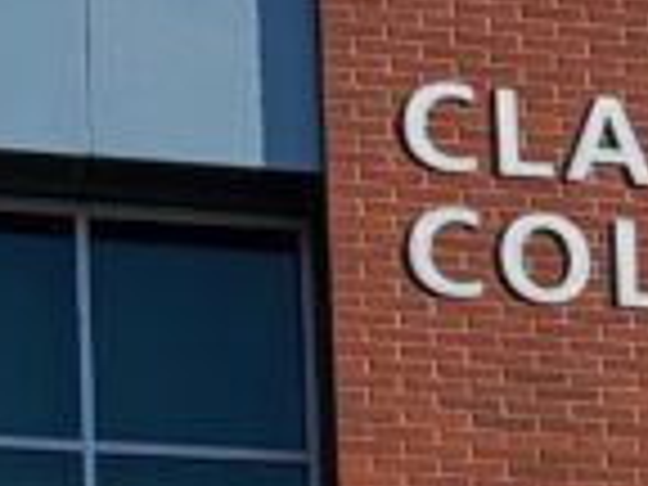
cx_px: 1958
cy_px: 1638
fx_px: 6402
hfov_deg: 5.4
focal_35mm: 342
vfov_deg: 4.2
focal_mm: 6.76
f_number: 1.78
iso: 64
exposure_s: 1/3096
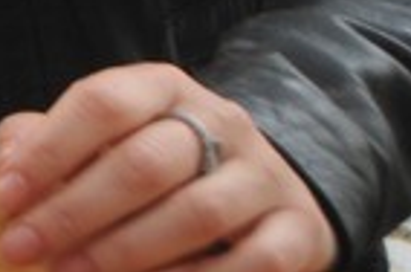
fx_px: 2962
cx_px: -952
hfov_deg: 6.9
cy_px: -585
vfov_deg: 5.0
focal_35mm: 260
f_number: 5.6
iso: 200
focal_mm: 24
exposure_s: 1/125
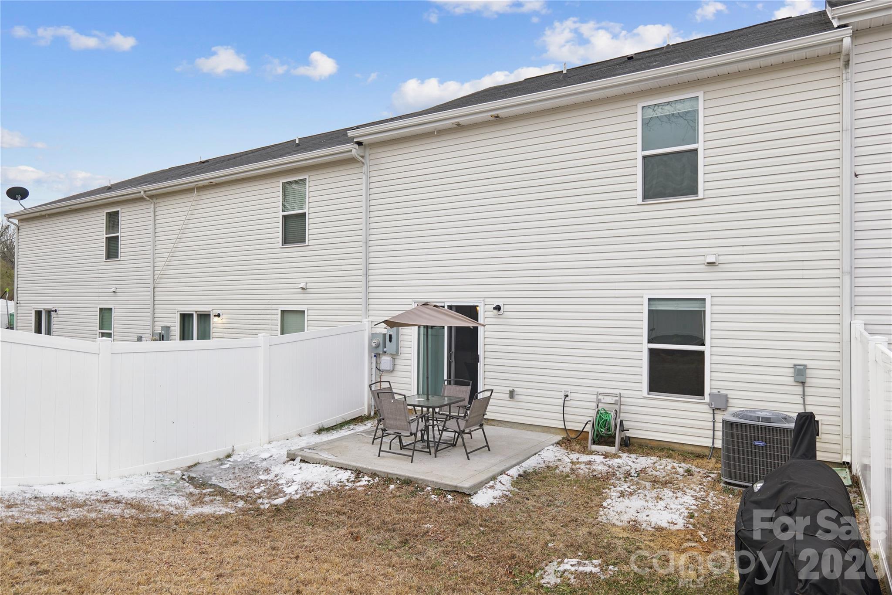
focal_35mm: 22
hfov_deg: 78.6
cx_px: 446
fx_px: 545
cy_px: 298
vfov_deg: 57.2
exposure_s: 1/200
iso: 100
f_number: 4
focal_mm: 22
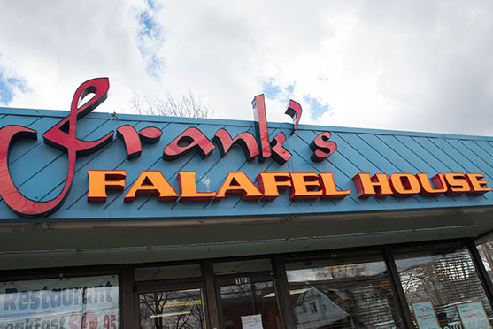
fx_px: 343
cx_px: 241
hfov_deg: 71.5
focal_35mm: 25
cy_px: 163
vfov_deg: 51.3
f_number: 9.5
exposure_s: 1/750
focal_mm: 24
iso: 800
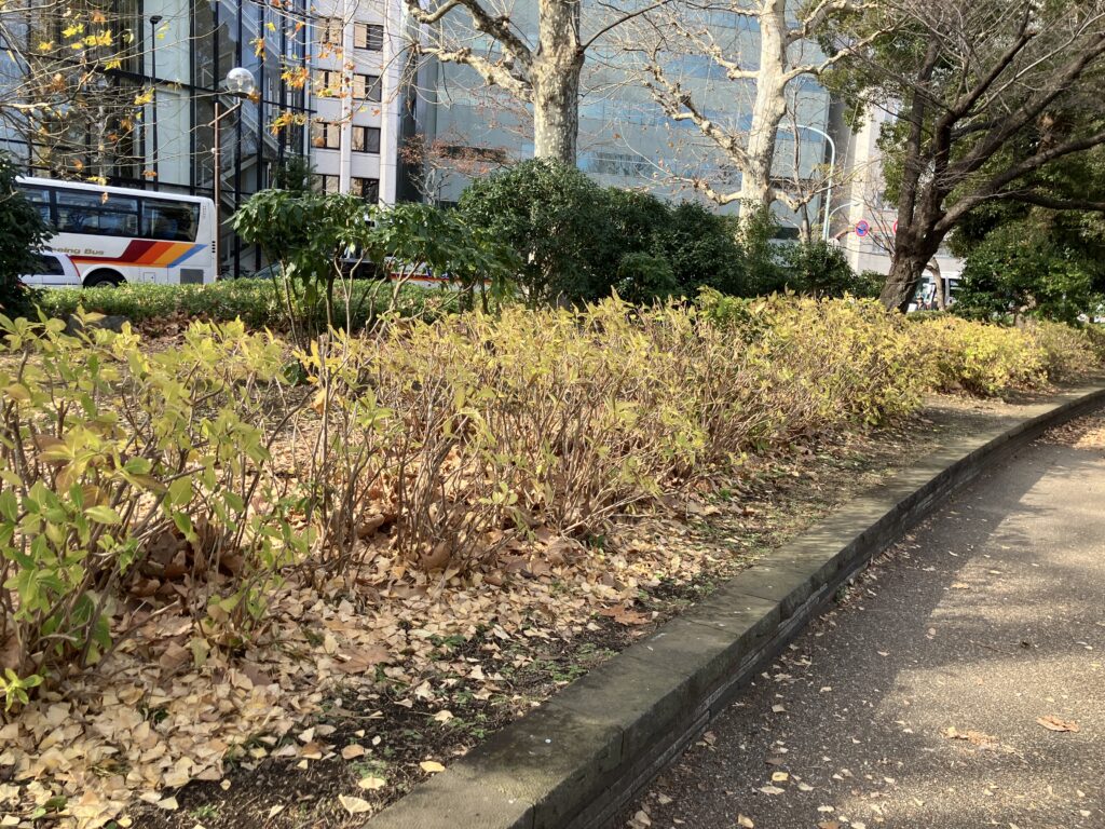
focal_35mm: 28
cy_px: 414
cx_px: 552
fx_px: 894
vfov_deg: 49.7
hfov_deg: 63.4
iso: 32
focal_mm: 3.99
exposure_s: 1/392
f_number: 1.8
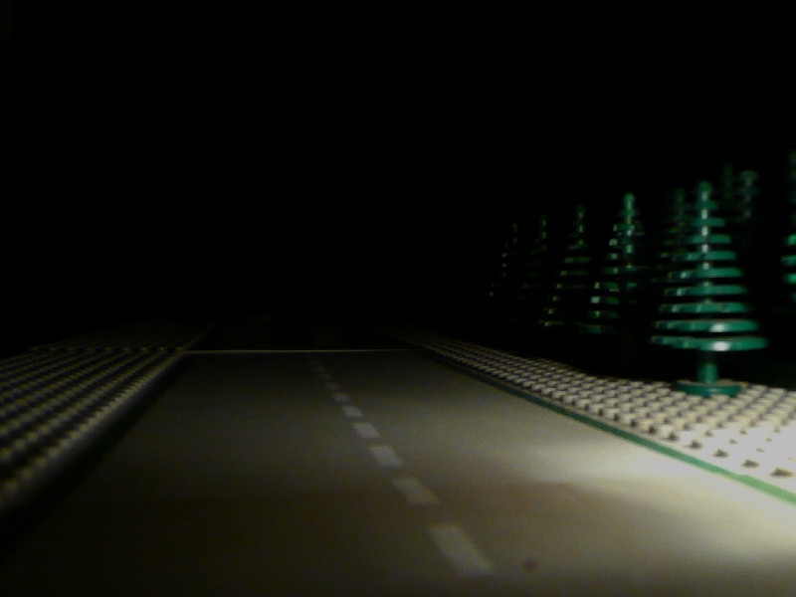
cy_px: 298
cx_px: 398
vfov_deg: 44.2
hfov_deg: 56.8
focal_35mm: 32
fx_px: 736
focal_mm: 4.6
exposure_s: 1/1.6
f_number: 3.3
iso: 200
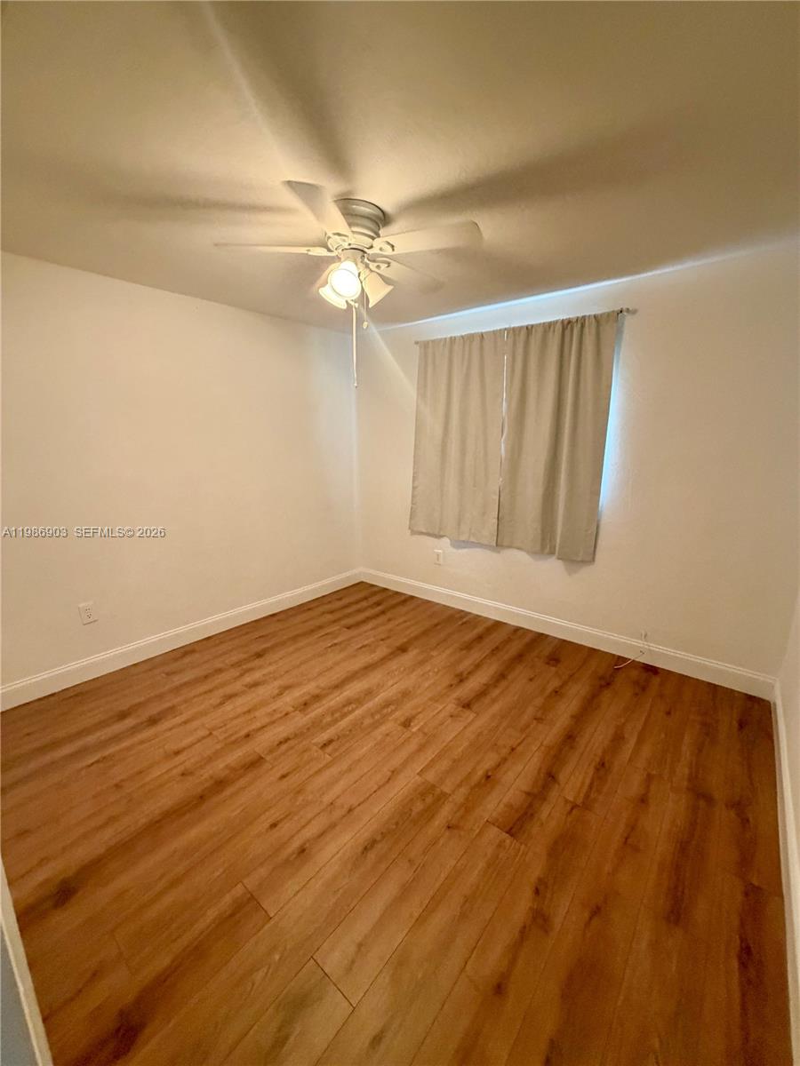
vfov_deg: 102.1
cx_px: 400
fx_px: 431
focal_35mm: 14
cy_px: 533
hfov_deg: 85.7
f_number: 2.2
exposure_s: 1/60
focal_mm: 2.22
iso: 500
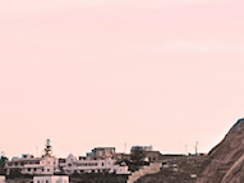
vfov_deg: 6.2
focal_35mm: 236
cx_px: 190
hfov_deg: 8.4
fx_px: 1662
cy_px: 228
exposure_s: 1/20
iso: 200
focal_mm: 24
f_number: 20
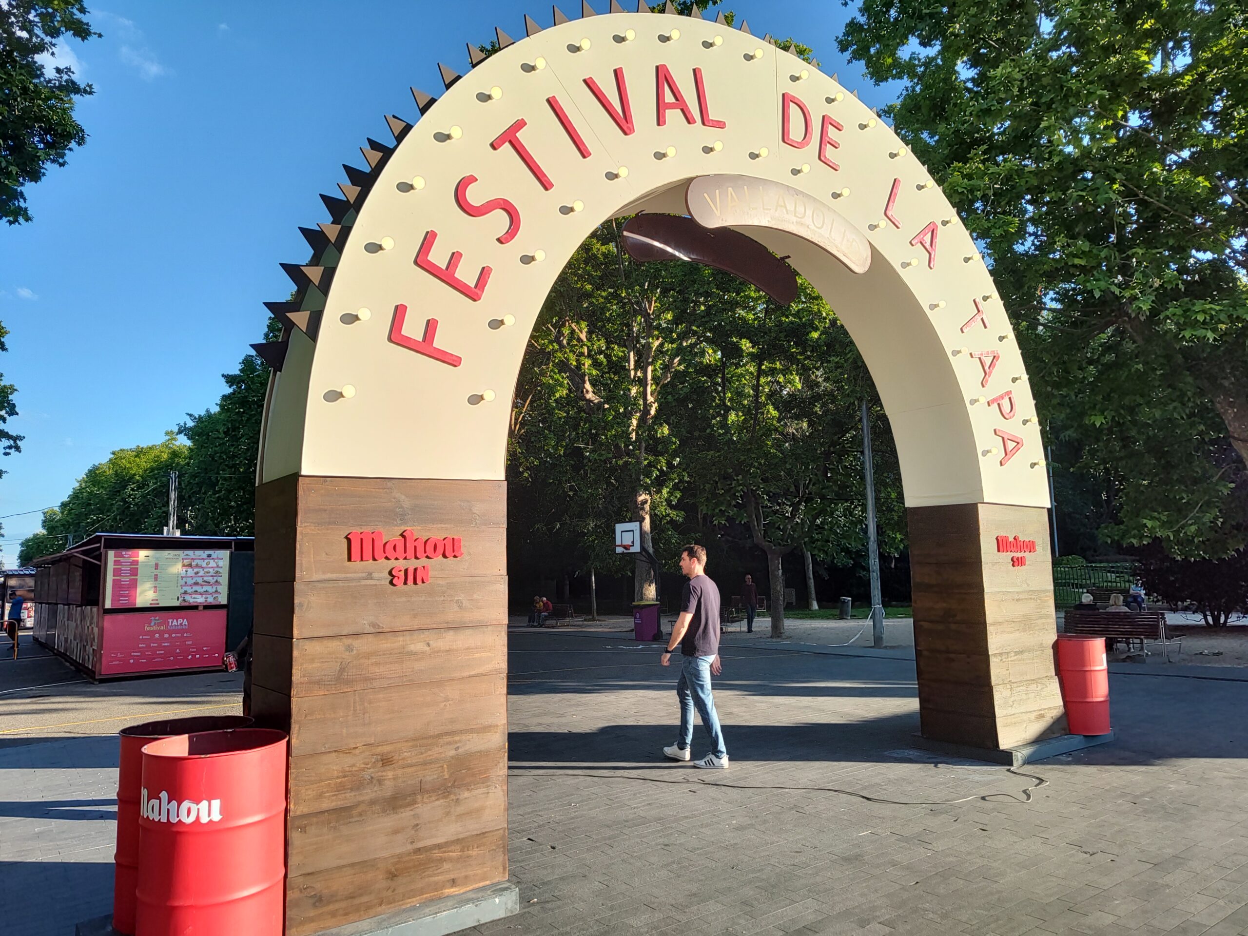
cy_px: 468
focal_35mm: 23
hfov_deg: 73.9
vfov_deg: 58.9
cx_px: 624
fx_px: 829
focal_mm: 5.56
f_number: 1.8
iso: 100
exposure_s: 1/1282
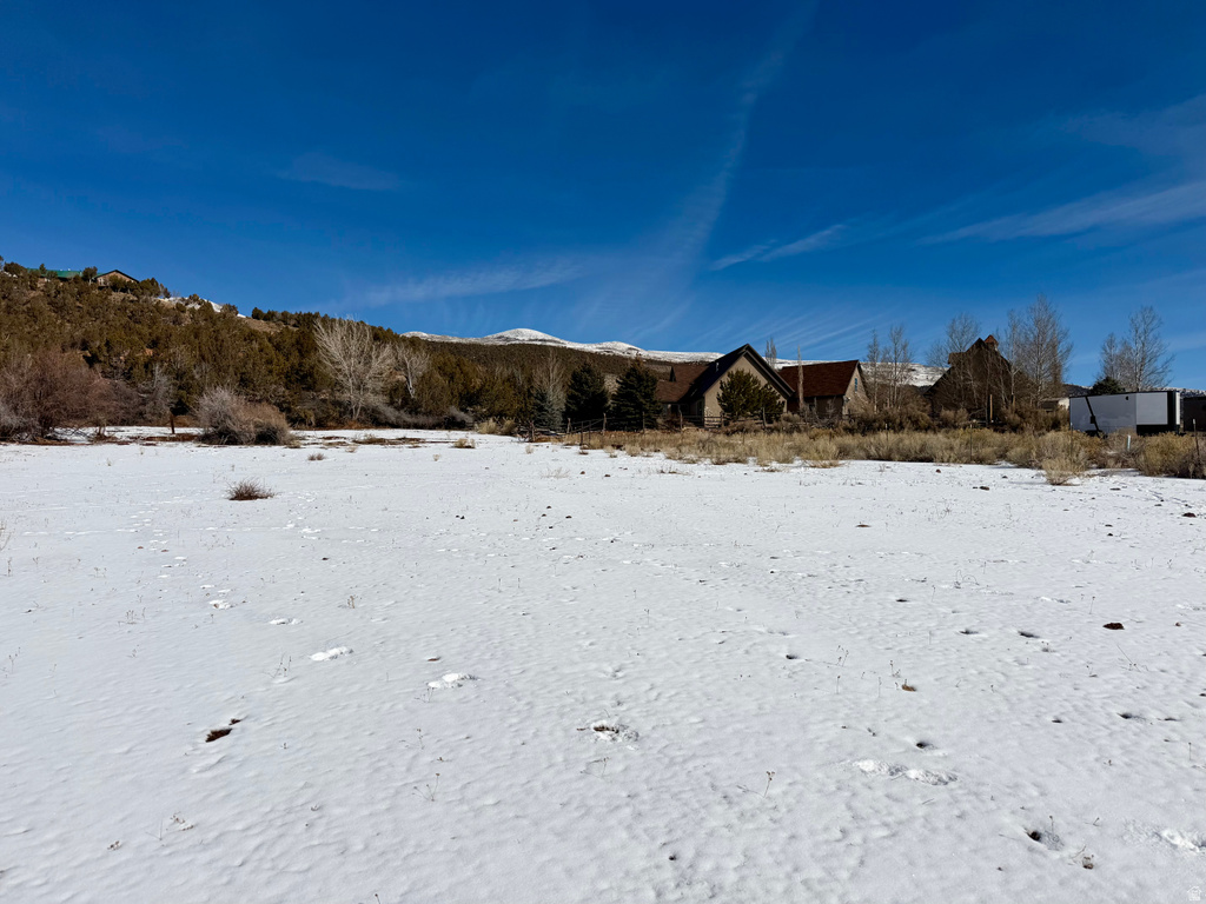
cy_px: 452
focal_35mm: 24
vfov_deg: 56.8
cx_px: 603
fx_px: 836
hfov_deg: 71.6
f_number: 1.78
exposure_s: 1/17544
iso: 80
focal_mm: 6.76
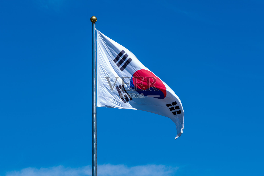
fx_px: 1467
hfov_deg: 10.3
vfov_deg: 6.9
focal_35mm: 200
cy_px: 88
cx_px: 132
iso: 80
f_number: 14
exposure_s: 1/160
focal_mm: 200
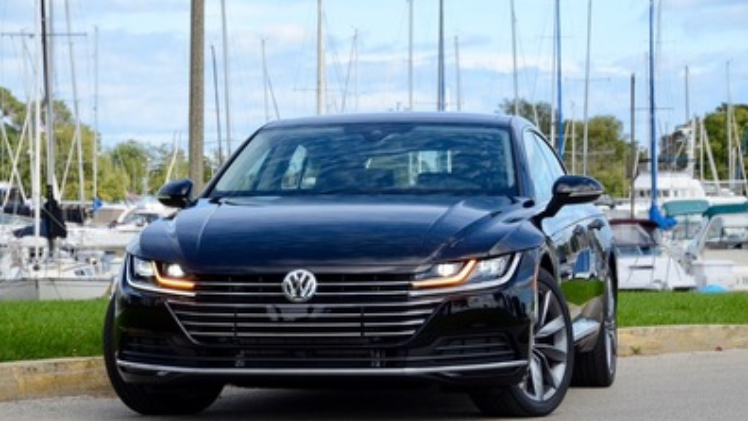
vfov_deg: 8.1
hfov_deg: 14.3
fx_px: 2986
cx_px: 374
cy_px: 244
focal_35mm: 151
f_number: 9
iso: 800
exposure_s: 1/1250
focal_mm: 95
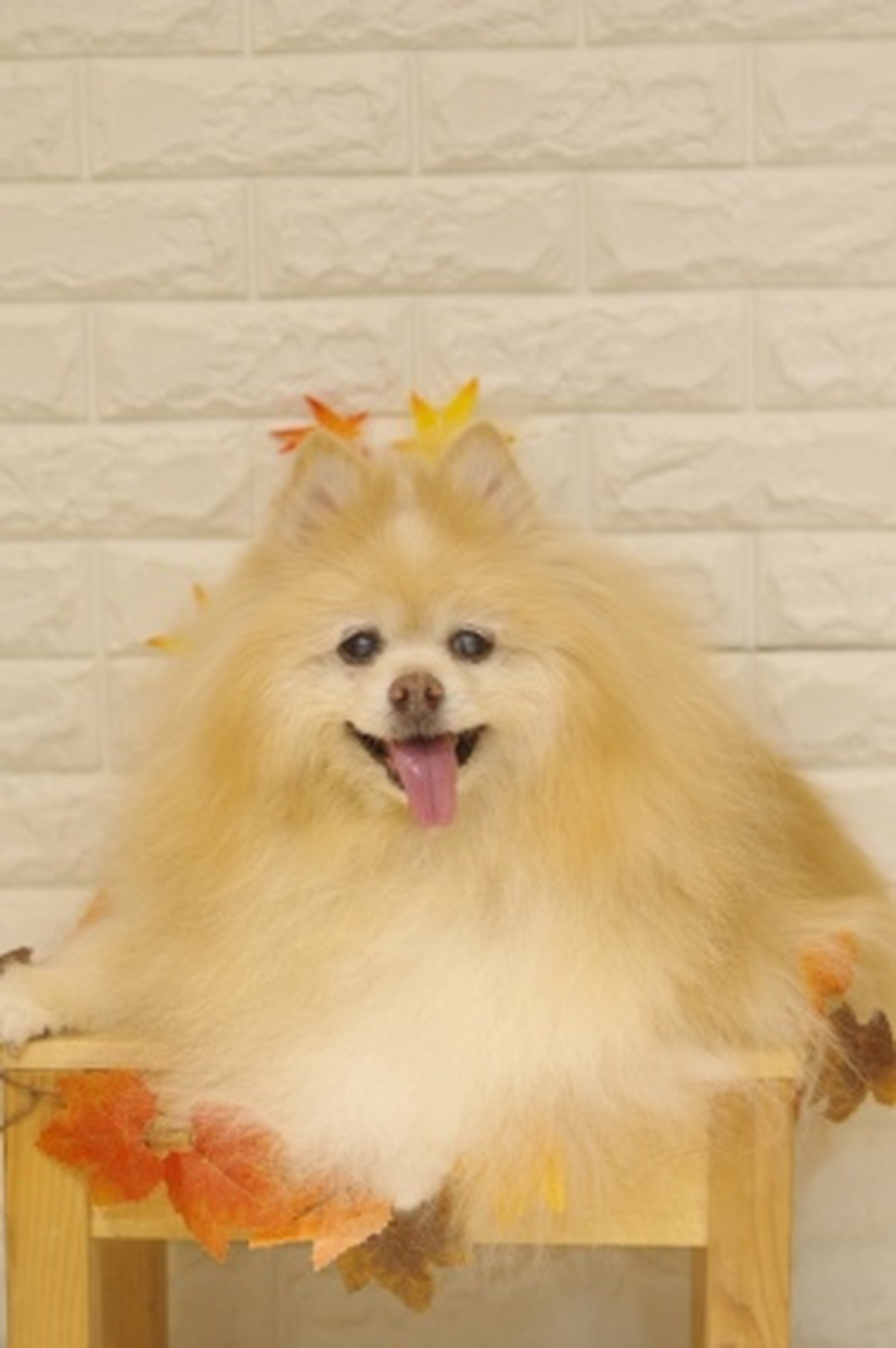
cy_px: 674
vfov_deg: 24.8
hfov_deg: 16.6
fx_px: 3066
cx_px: 448
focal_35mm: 82
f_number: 2.8
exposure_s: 1/100
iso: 640
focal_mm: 55
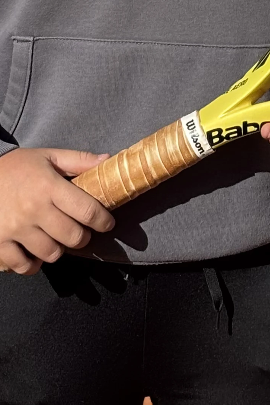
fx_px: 2307
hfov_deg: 6.7
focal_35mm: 205
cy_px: -299
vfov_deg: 9.6
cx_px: 226
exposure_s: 1/2857
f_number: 1.6
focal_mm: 5.96
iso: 40
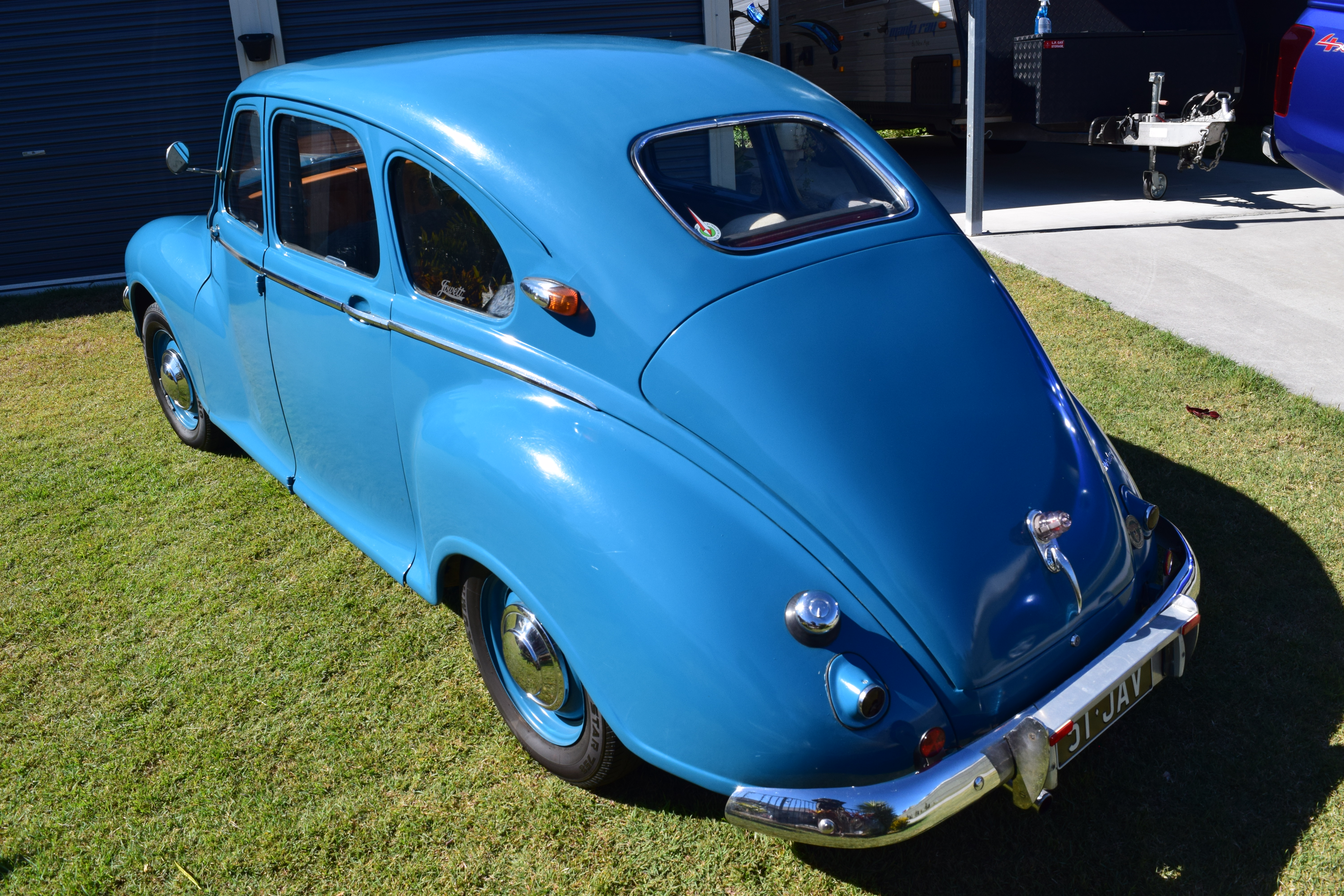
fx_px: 1008
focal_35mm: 27
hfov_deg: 67.4
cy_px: 448
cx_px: 672
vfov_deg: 47.9
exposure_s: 1/400
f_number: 11
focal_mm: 18
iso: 400
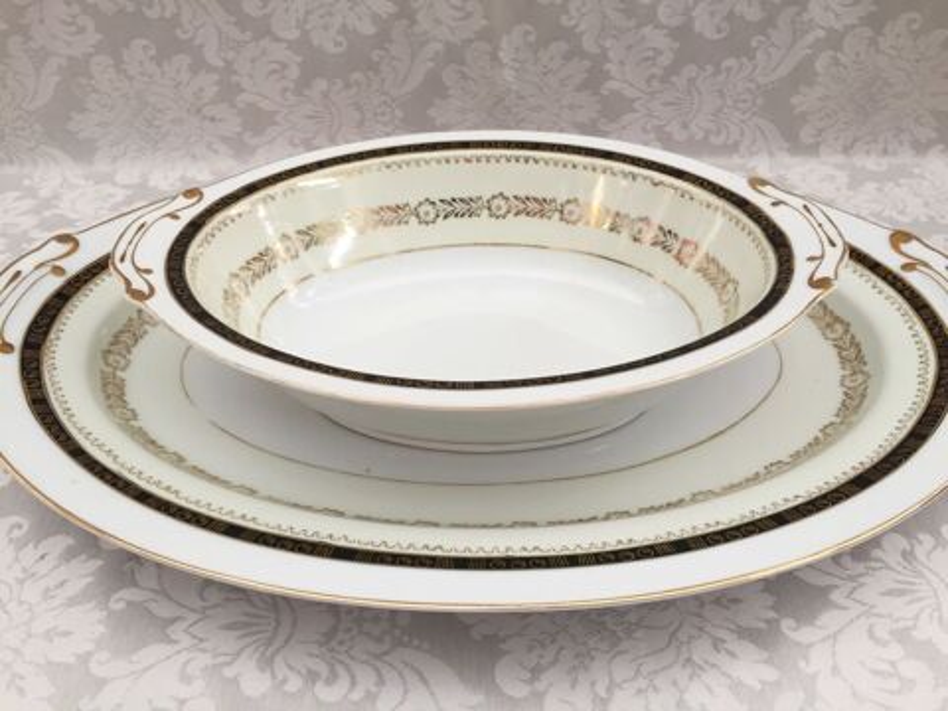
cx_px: 474
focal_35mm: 29
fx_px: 794
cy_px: 356
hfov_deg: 61.7
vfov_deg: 48.2
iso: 50
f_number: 2.2
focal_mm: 4.15
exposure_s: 1/33
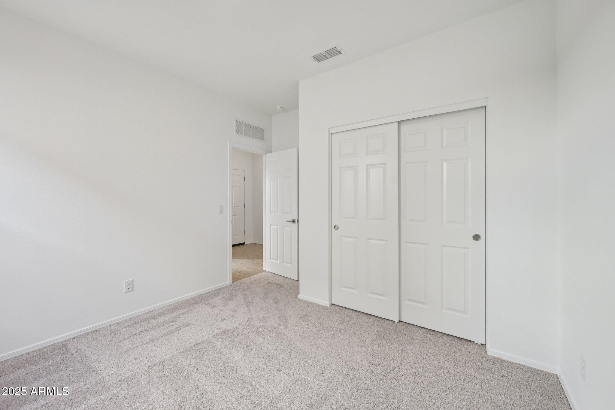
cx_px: 308
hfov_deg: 104.3
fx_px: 239
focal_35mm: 14
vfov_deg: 81.2
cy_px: 205
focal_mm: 14
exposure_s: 1/30
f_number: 8
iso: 500
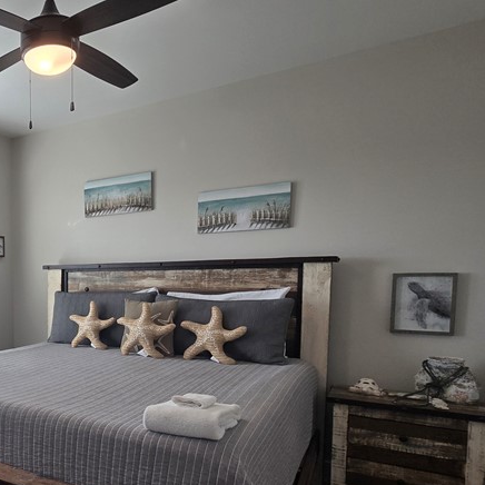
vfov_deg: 58.3
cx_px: 6
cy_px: 303
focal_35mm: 27
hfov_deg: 49.0
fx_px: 428
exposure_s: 1/124
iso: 50
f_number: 2.2
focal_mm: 2.2
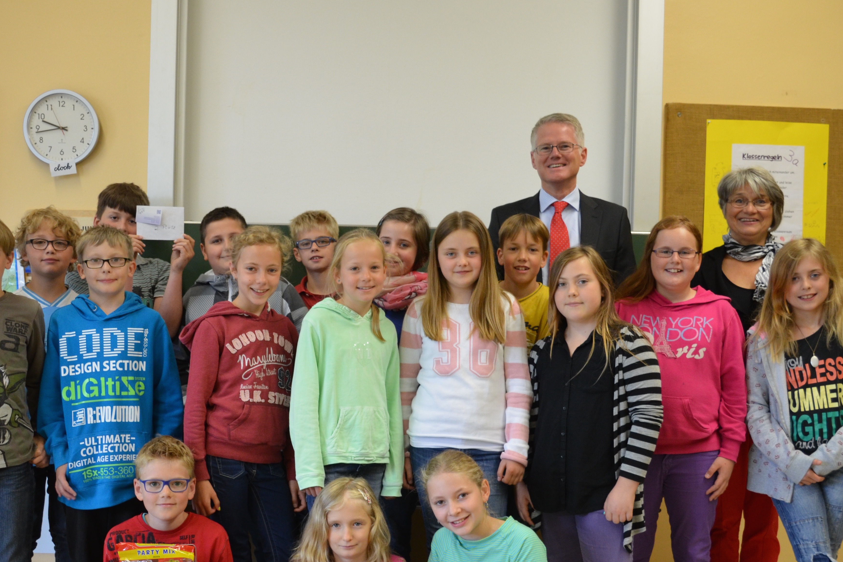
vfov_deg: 31.6
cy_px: 373
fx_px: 983
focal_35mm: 42
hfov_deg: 46.3
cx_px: 357
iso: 800
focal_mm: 20
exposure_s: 1/80
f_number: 3.8
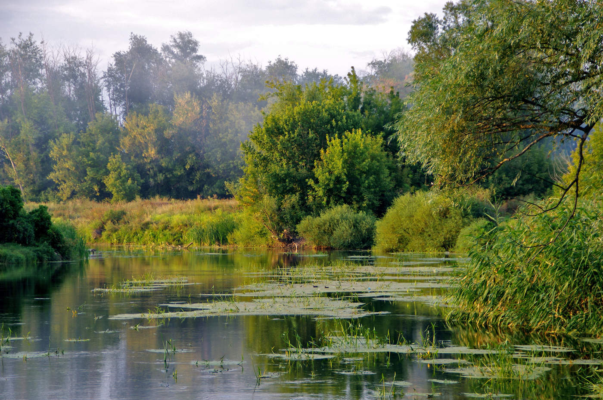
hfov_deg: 15.2
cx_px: 302
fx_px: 2259
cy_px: 200
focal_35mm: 135
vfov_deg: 10.1
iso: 200
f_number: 5.6
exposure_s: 1/100
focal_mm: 90
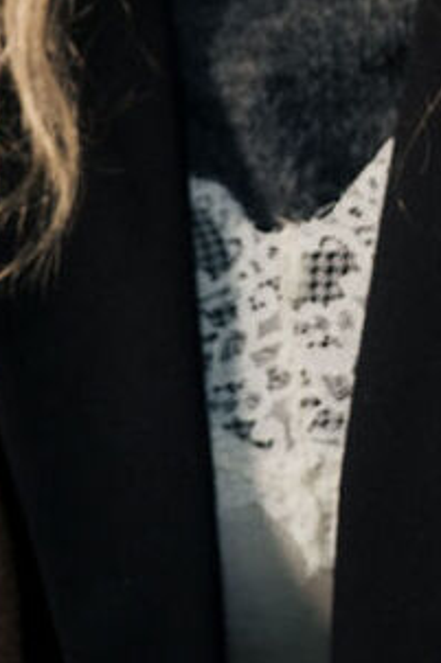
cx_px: 430
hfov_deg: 12.2
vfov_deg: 17.4
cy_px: -189
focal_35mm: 111
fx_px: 2042
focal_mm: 33
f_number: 3.2
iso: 500
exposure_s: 1/80
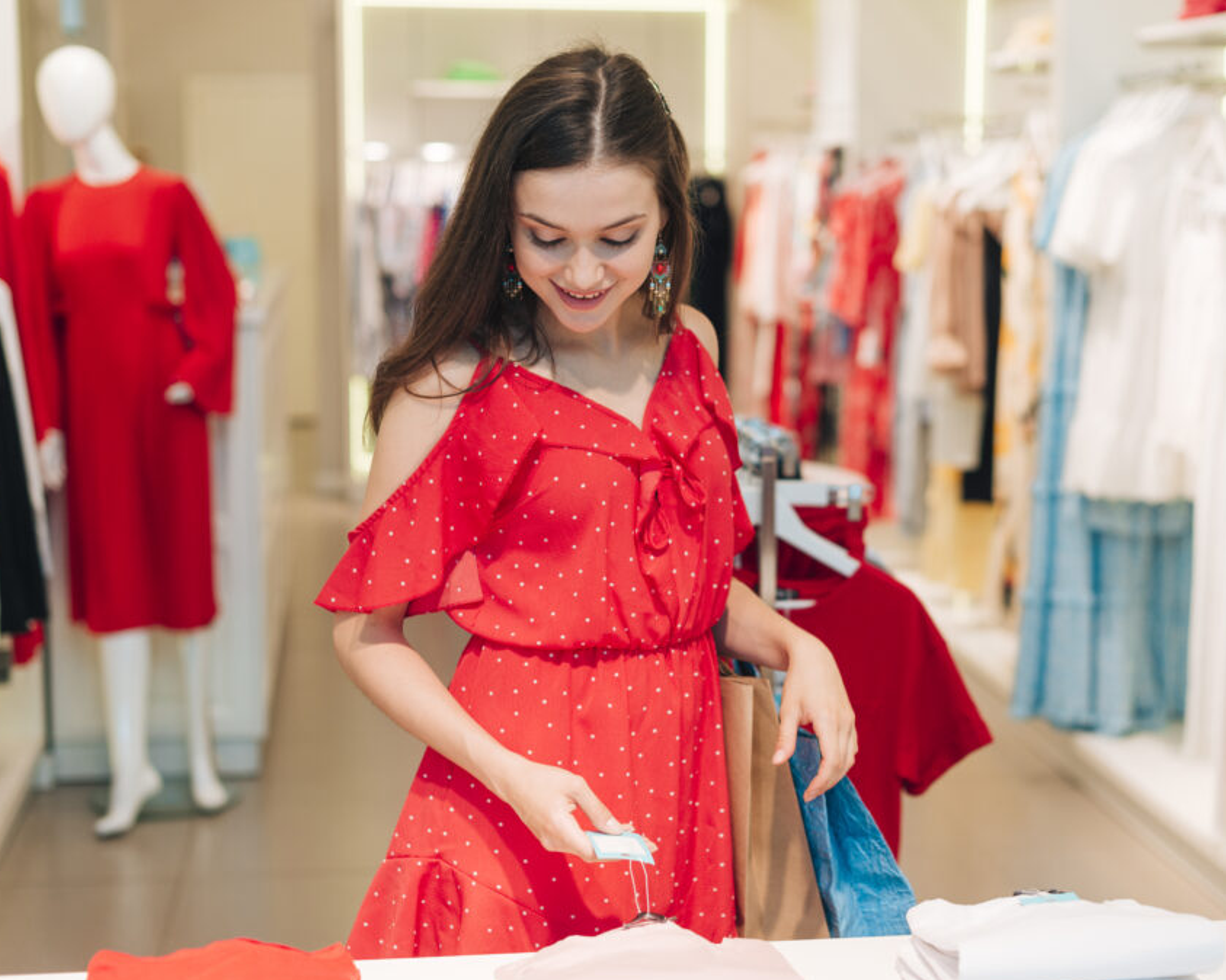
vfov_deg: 26.7
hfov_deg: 33.0
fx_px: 2068
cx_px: 676
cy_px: 495
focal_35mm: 57
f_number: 2.5
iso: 400
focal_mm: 50
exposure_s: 1/640
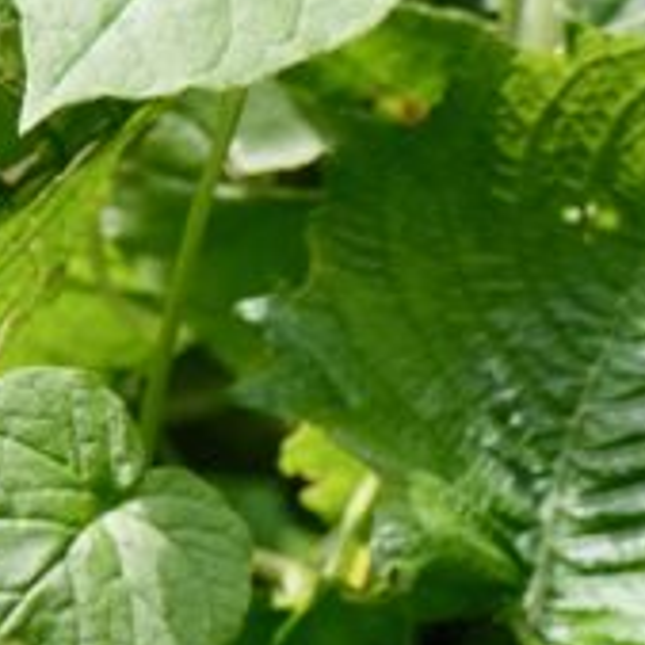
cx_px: 1592
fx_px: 31389
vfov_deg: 1.2
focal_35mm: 1489
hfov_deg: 1.2
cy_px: 1082
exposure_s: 1/250
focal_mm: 105.83
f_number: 4
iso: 125
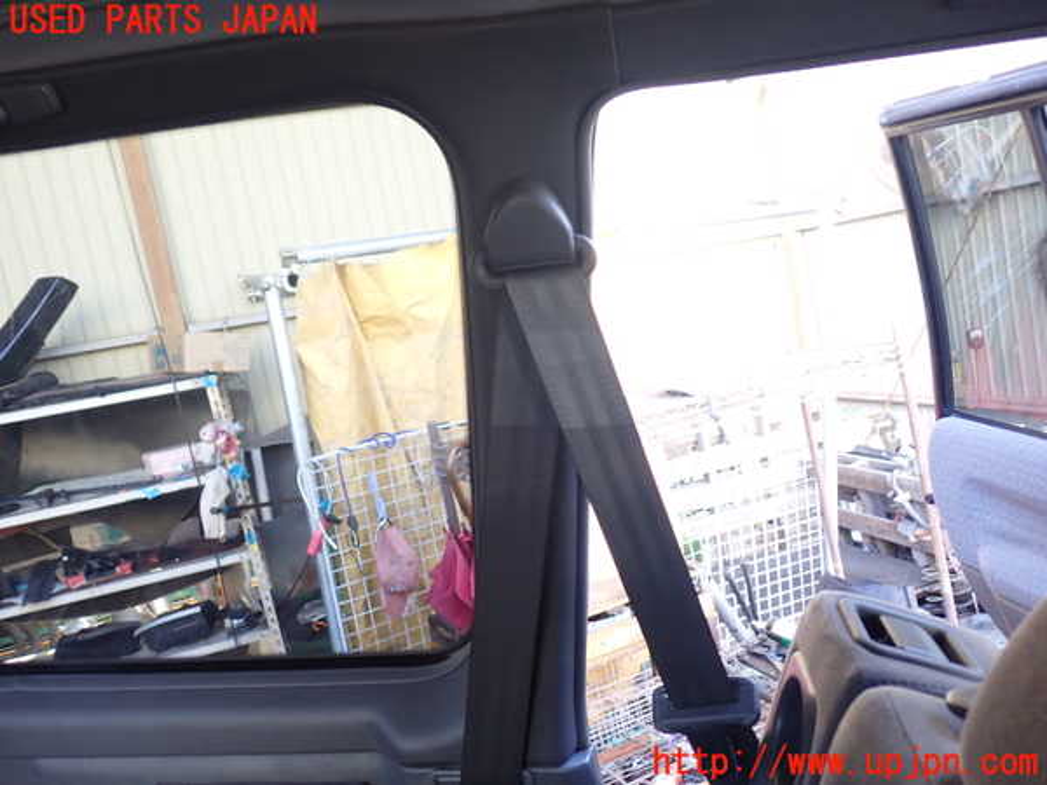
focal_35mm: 30
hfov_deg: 60.0
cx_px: 524
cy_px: 392
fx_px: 907
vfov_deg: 46.8
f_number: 2.3
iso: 200
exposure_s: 1/30
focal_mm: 5.4
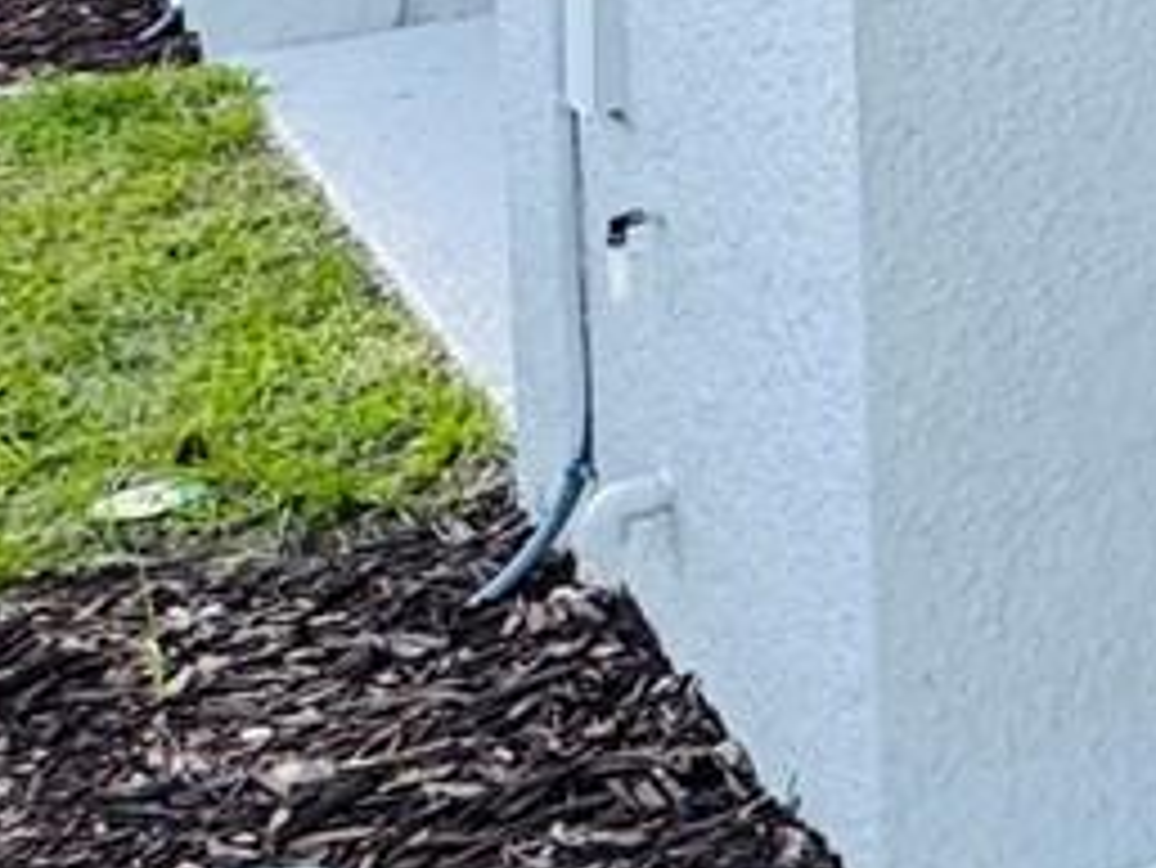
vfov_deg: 15.4
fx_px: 2907
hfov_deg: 14.3
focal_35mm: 87
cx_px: 2838
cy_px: -513
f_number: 2.2
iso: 80
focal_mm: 2.22
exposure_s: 1/120
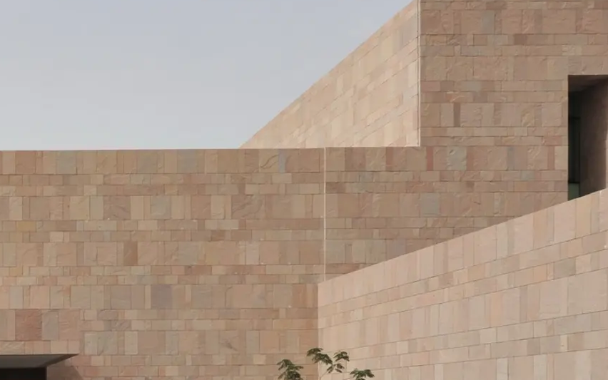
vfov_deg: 21.2
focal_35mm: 58
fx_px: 961
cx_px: -62
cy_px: 422
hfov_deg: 31.2
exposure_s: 1/500
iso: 200
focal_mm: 22
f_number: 11
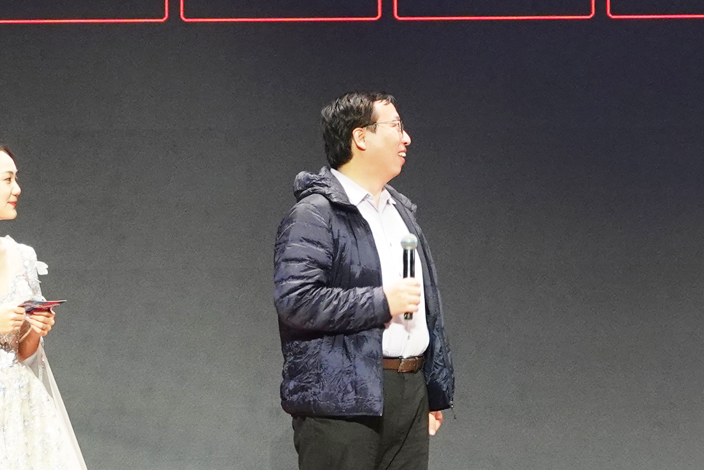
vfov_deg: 6.9
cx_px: 354
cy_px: 172
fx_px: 3872
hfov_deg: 10.4
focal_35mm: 198
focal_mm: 19.68
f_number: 3.2
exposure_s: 1/50
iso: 800
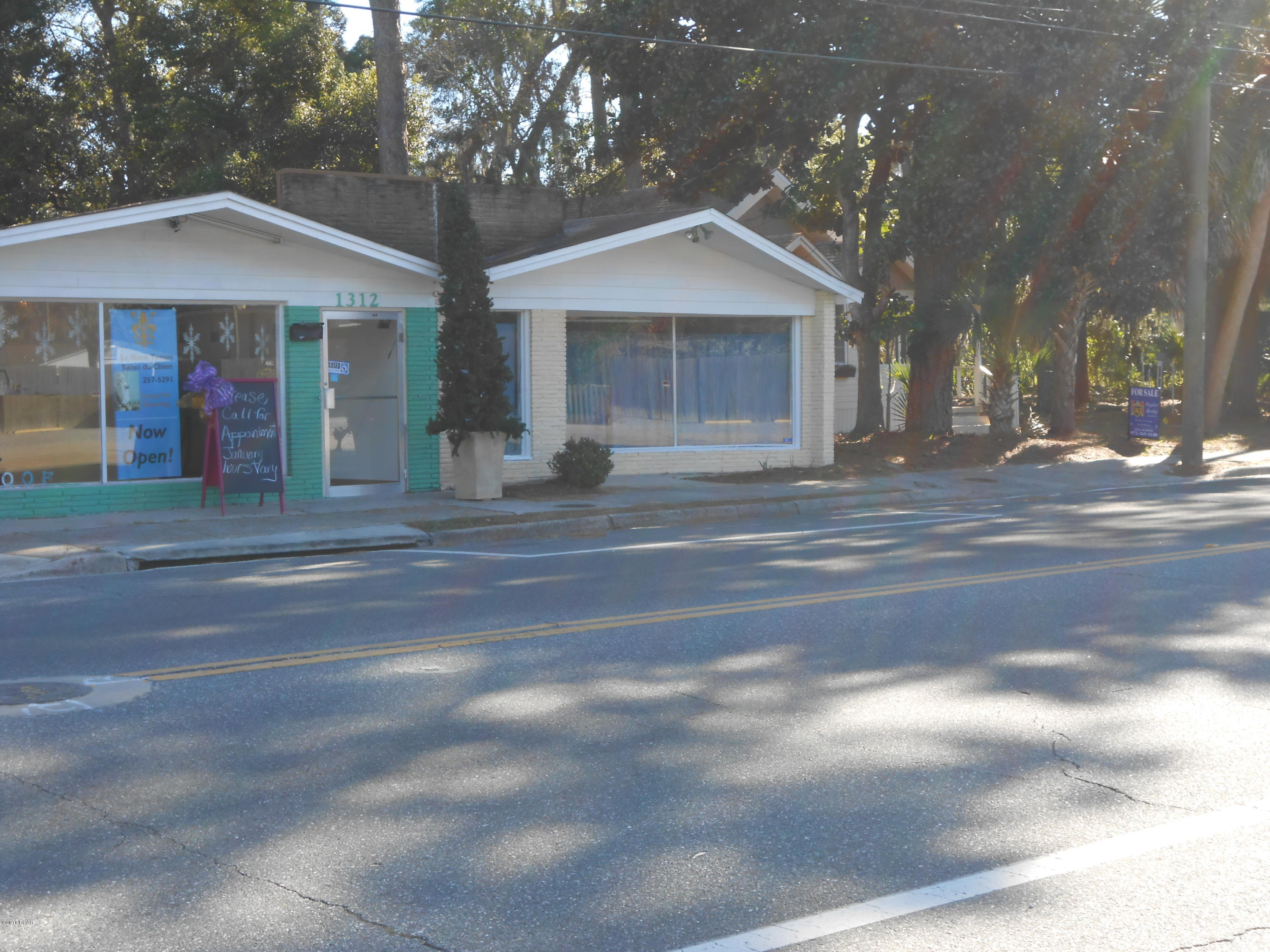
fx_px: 2055
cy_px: 476
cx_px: 635
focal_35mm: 56
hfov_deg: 34.3
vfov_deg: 26.1
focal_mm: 10
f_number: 5.2
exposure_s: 1/100
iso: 80
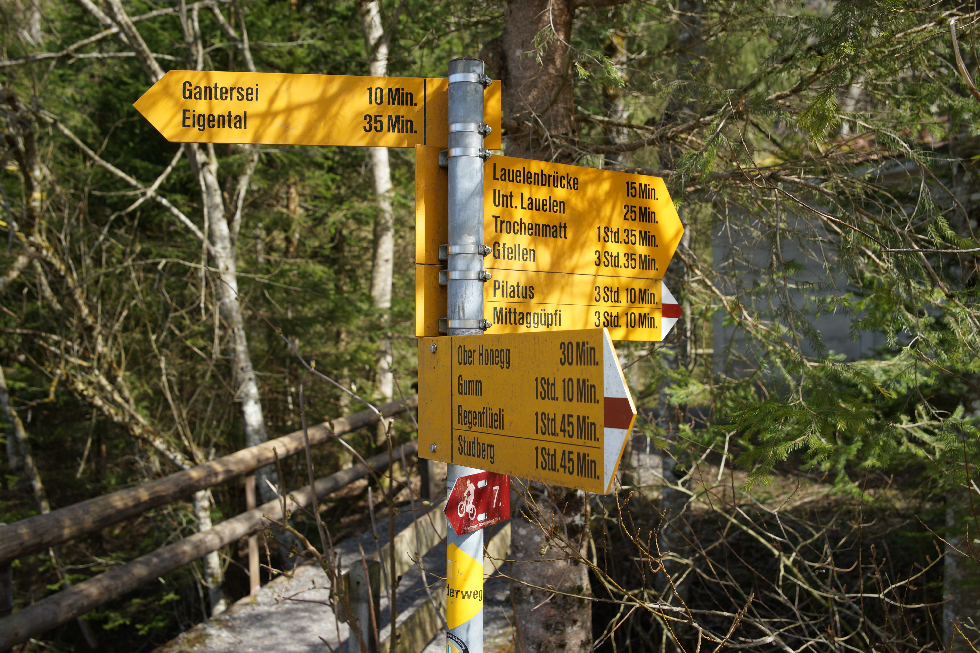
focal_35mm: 35
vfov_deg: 37.9
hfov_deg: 54.4
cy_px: 326
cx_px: 490
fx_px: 953
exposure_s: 1/160
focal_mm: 35
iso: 100
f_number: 6.3
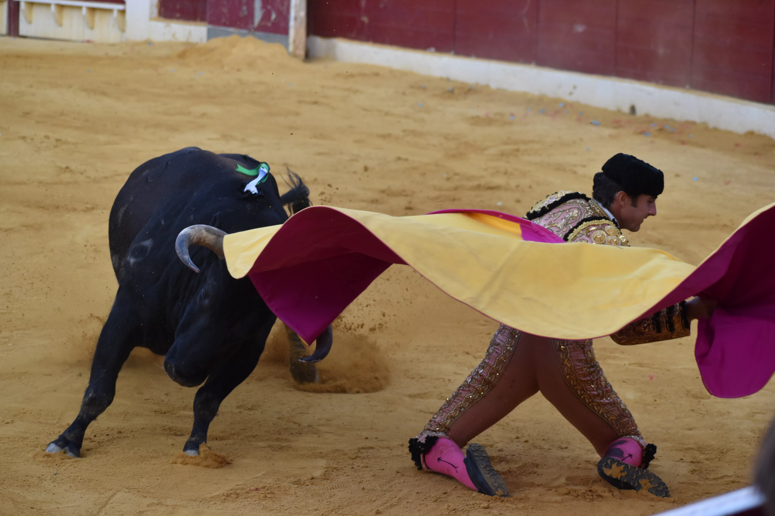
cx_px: 388
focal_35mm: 147
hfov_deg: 14.0
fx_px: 3164
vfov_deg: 9.3
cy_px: 258
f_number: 6.3
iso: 800
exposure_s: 1/640
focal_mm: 98
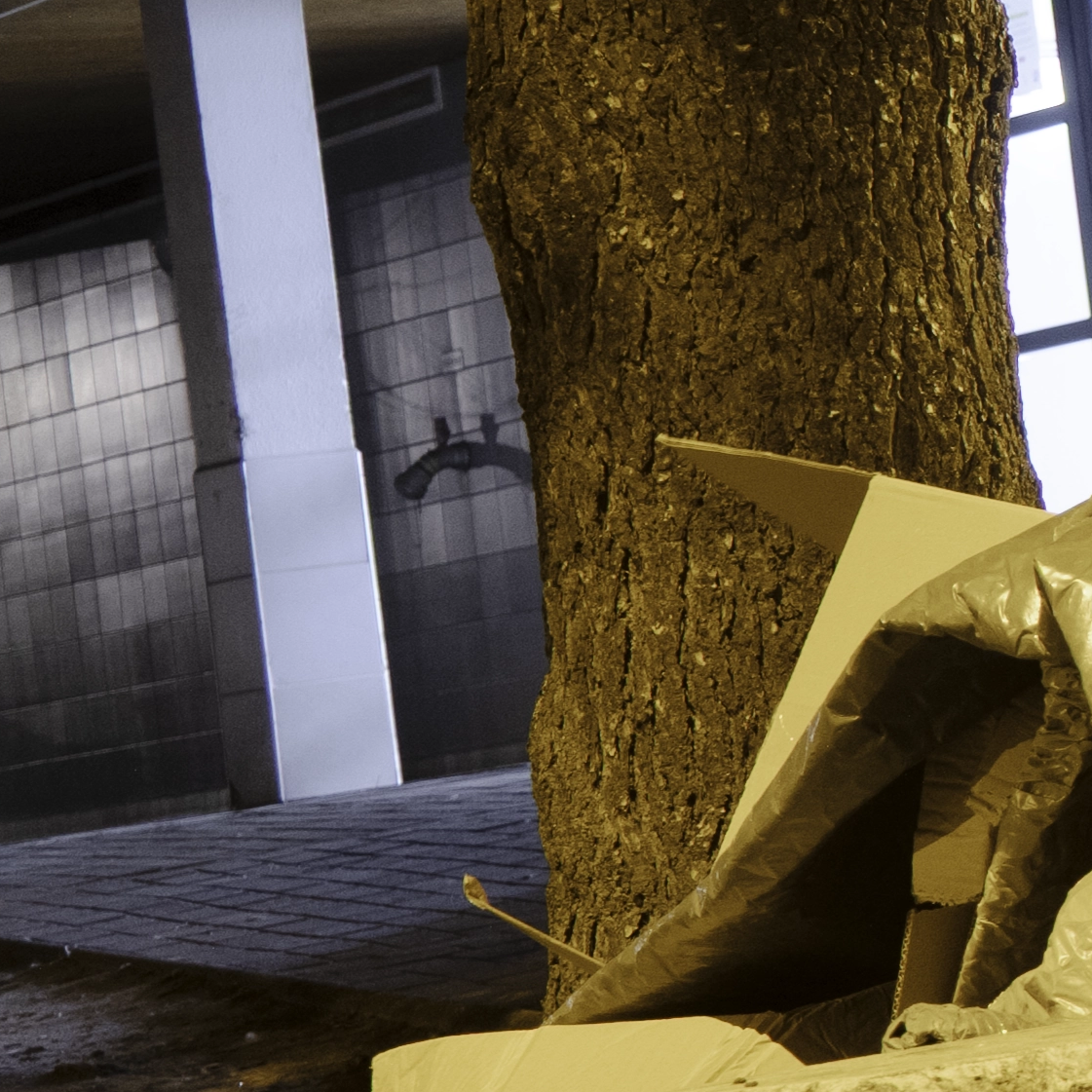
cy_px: 292
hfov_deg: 8.7
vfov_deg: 9.6
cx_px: 2596
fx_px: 6496
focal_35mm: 182
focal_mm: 27
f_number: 4.5
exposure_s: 1.6
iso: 400
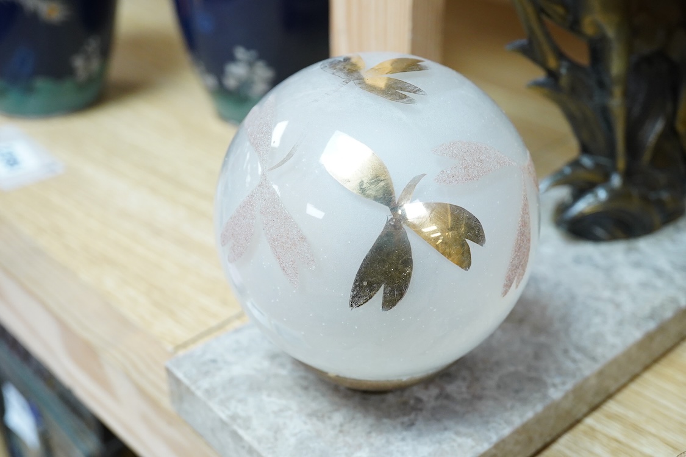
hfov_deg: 43.6
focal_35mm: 45
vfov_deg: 29.9
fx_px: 857
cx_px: 343
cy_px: 228
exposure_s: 1/160
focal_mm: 30
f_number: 8
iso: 2500
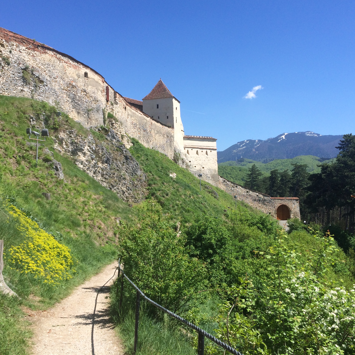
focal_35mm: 35
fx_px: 406
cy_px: 174
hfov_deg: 47.1
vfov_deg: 47.2
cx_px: 159
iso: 32
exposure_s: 1/1786
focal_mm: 4.15
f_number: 2.2
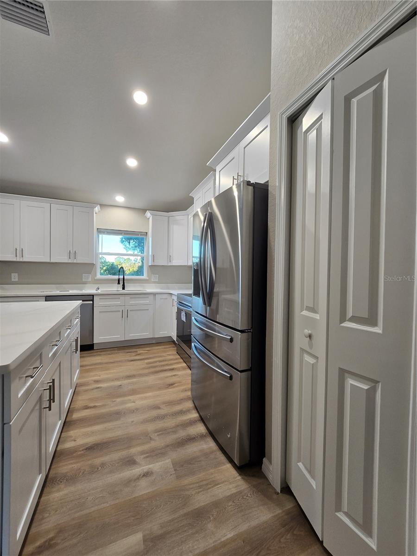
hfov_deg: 89.9
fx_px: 209
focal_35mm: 13
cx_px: 208
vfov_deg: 106.2
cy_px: 278
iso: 100
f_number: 2.2
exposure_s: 1/60
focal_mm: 2.2
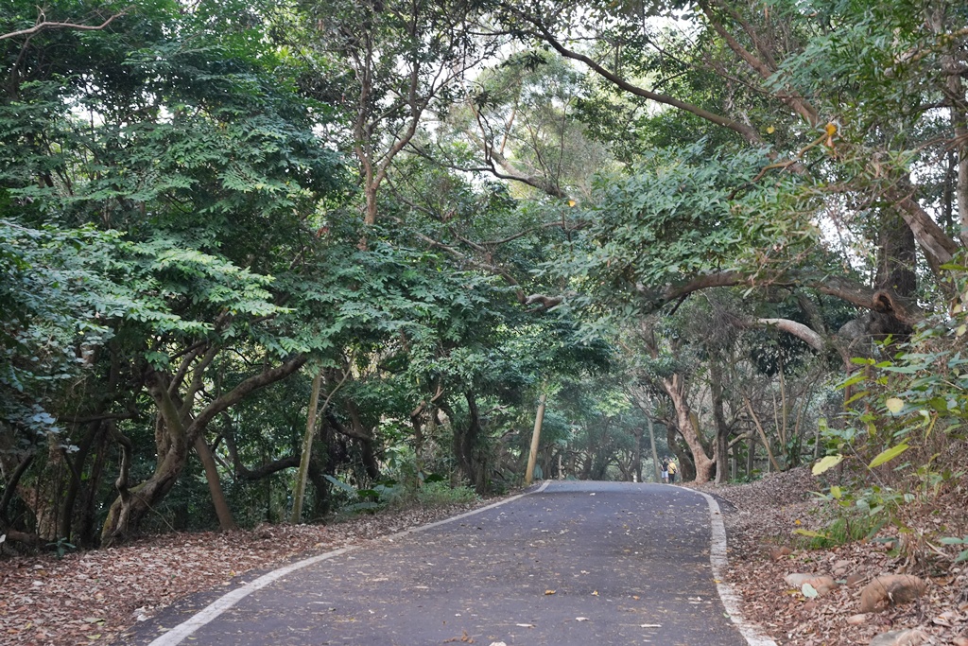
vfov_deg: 25.3
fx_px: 1439
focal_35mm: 54
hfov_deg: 37.2
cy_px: 323
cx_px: 484
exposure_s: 1/125
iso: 2000
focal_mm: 53.5
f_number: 6.3
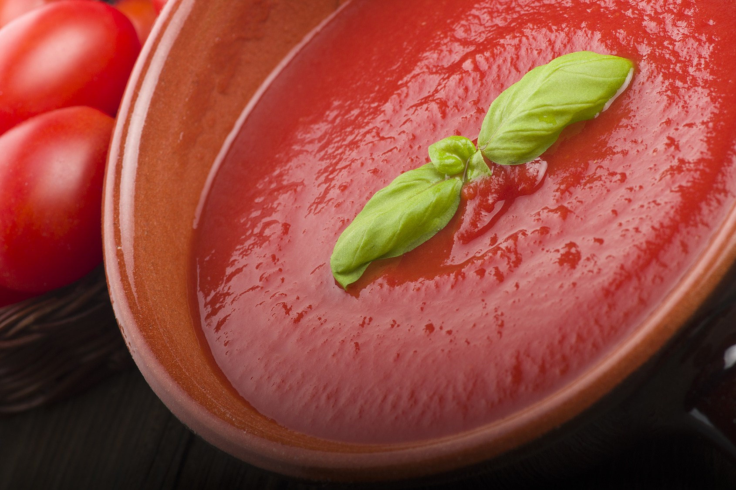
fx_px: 3064
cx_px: 368
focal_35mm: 150
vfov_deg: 9.1
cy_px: 245
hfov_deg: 13.7
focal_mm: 100
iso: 100
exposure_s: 1/180
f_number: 11
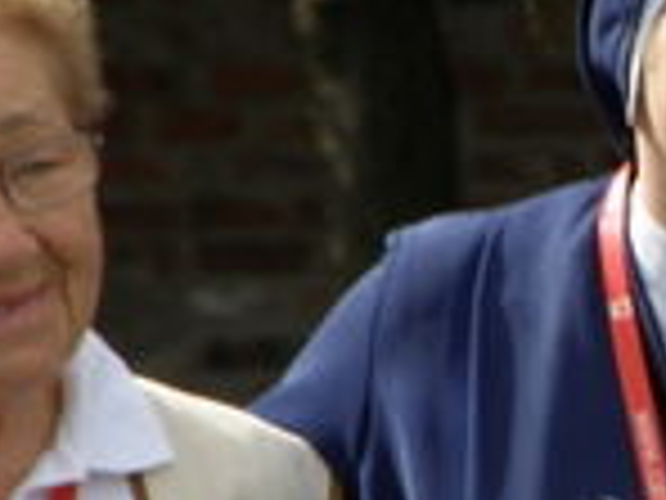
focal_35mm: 1452
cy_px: 322
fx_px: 27936
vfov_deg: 1.0
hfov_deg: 1.4
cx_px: 621
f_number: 4.3
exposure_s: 1/640
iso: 80
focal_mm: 76.16
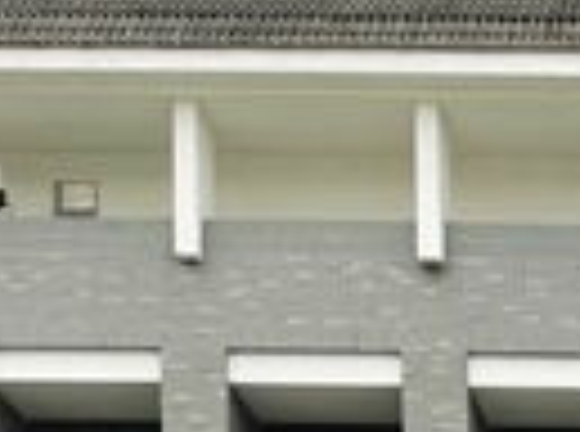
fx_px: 2807
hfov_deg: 10.6
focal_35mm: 168
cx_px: 1223
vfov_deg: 7.6
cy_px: 1323
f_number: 1.6
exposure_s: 1/707
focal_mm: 5.56
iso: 50
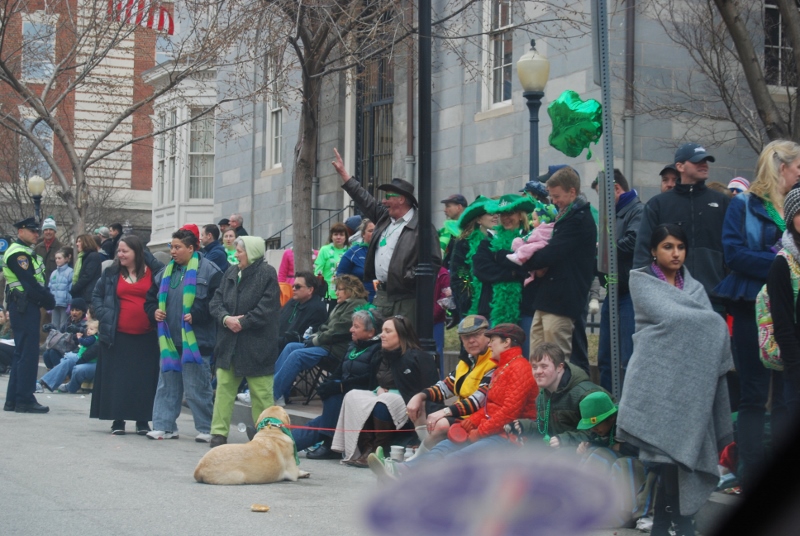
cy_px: 268
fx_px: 1736
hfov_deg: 26.0
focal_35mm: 78
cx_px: 400
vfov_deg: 17.6
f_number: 5.6
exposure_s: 1/80
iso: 200
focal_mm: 52
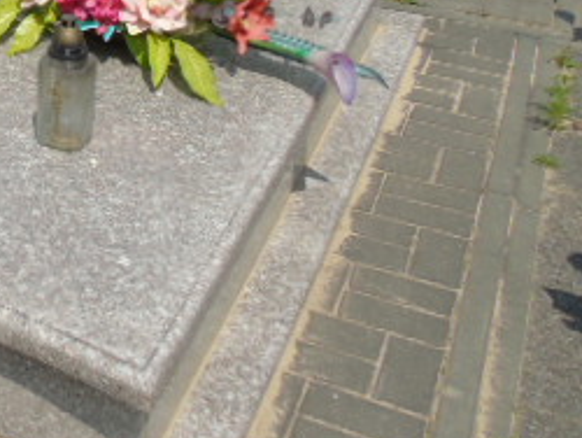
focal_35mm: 64
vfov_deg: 21.8
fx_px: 1077
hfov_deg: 26.7
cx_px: -123
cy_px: -35
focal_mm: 4.4
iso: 80
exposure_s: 1/1000
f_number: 4.3
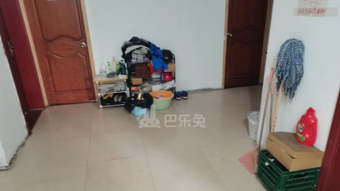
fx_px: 262
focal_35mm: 29
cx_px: 171
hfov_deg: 66.0
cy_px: 116
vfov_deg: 40.0
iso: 800
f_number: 1.8
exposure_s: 1/20
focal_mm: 5.58
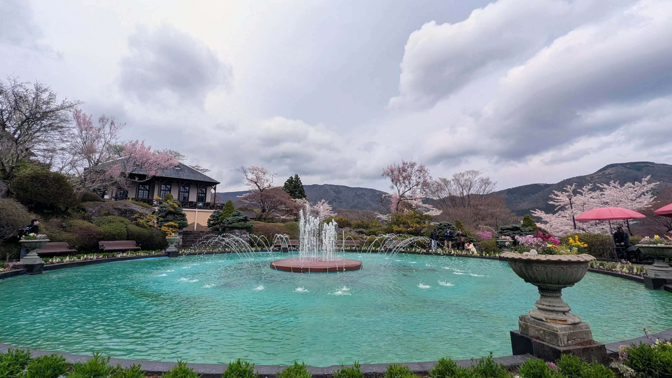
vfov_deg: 70.4
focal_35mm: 15
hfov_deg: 102.9
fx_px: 267
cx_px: 321
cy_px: 175
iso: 50
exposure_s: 1/777
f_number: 2.2
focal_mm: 1.95
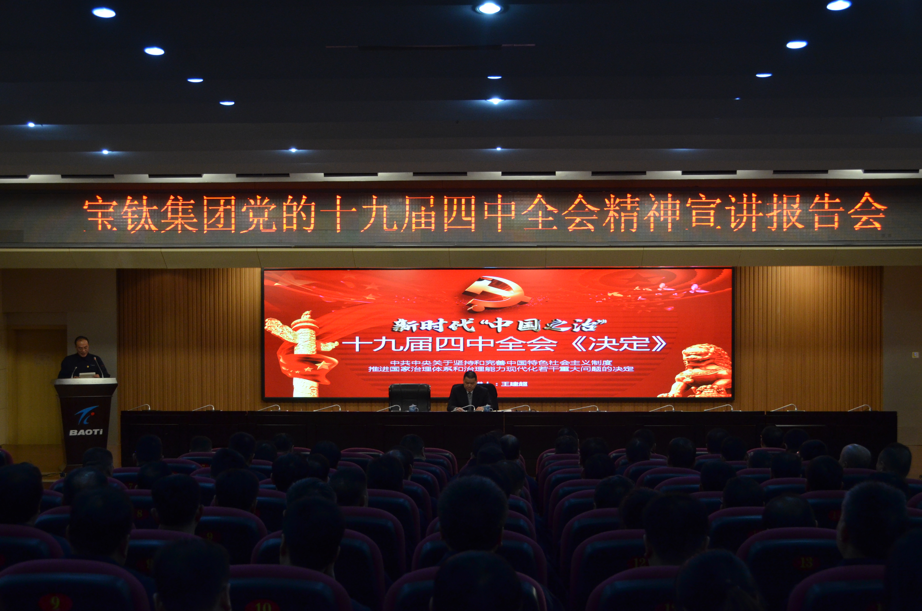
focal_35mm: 52
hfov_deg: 37.9
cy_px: 306
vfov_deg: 25.6
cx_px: 461
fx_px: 1342
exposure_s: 1/160
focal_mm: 35
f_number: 6.3
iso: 1250
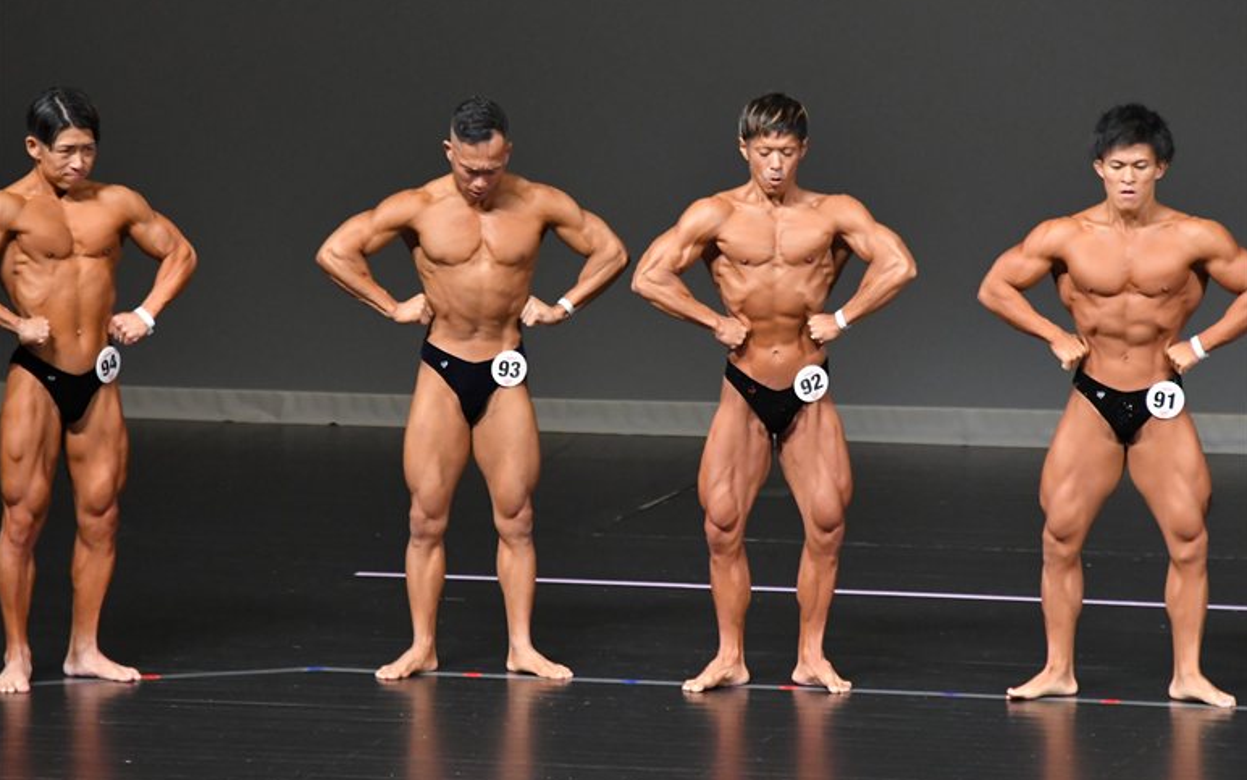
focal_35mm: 322
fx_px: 10946
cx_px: 623
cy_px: 380
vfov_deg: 4.1
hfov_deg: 6.5
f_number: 5.6
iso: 5000
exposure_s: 1/400
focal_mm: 210
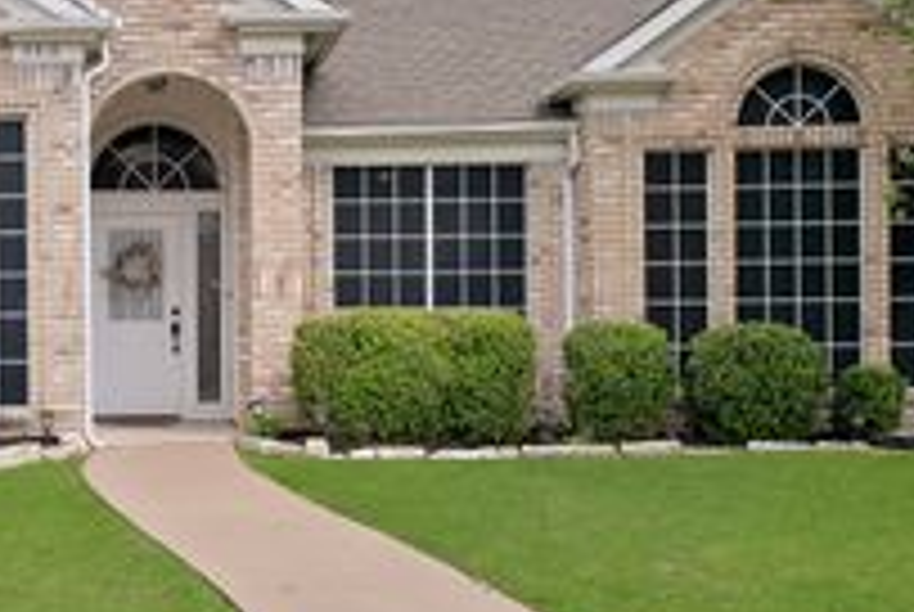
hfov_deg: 32.0
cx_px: 63
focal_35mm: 59
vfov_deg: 23.1
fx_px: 1500
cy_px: 346
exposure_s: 1/800
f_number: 9
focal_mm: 24
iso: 640
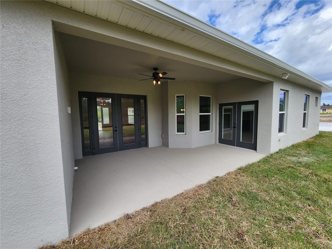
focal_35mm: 13
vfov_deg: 89.9
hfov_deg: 106.2
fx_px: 125
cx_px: 166
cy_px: 124
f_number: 2.2
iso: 50
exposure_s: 1/1064
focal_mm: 2.2
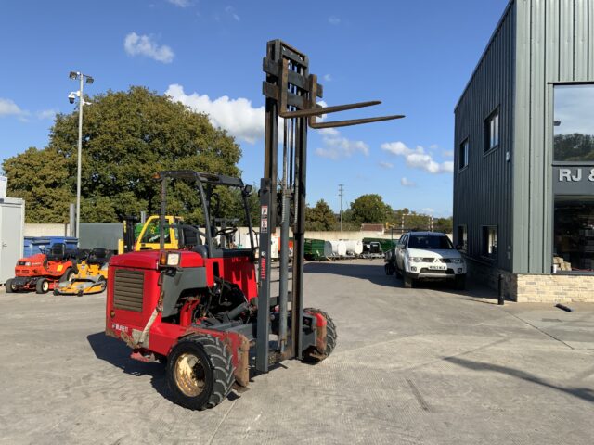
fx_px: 498
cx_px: 297
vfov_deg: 48.2
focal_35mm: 29
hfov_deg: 61.7
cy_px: 222
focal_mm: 3
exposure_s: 1/1912
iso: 16
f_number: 1.8
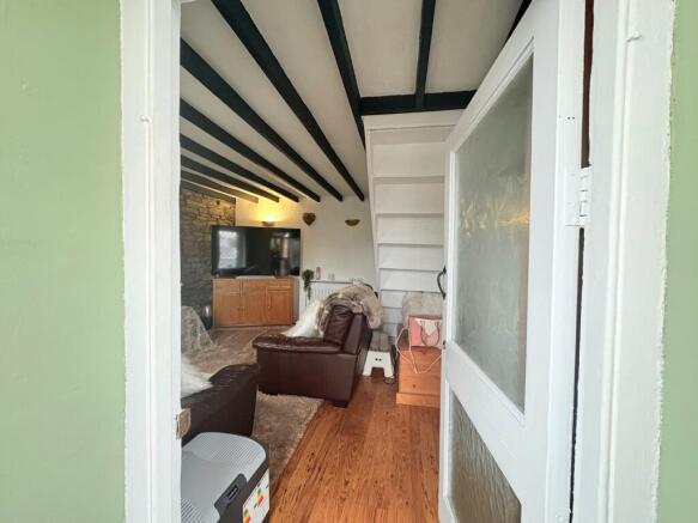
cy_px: 262
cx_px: 349
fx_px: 282
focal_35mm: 14
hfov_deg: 102.1
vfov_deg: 85.7
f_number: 2.2
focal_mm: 2.22
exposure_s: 1/60
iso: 400
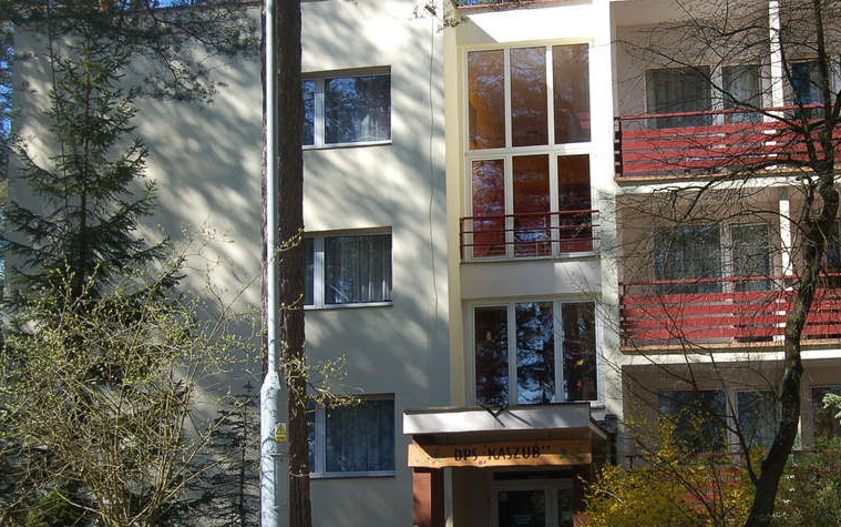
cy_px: 300
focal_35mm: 63
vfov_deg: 20.7
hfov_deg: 32.5
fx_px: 1437
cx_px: 525
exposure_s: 1/200
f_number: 7.1
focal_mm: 31
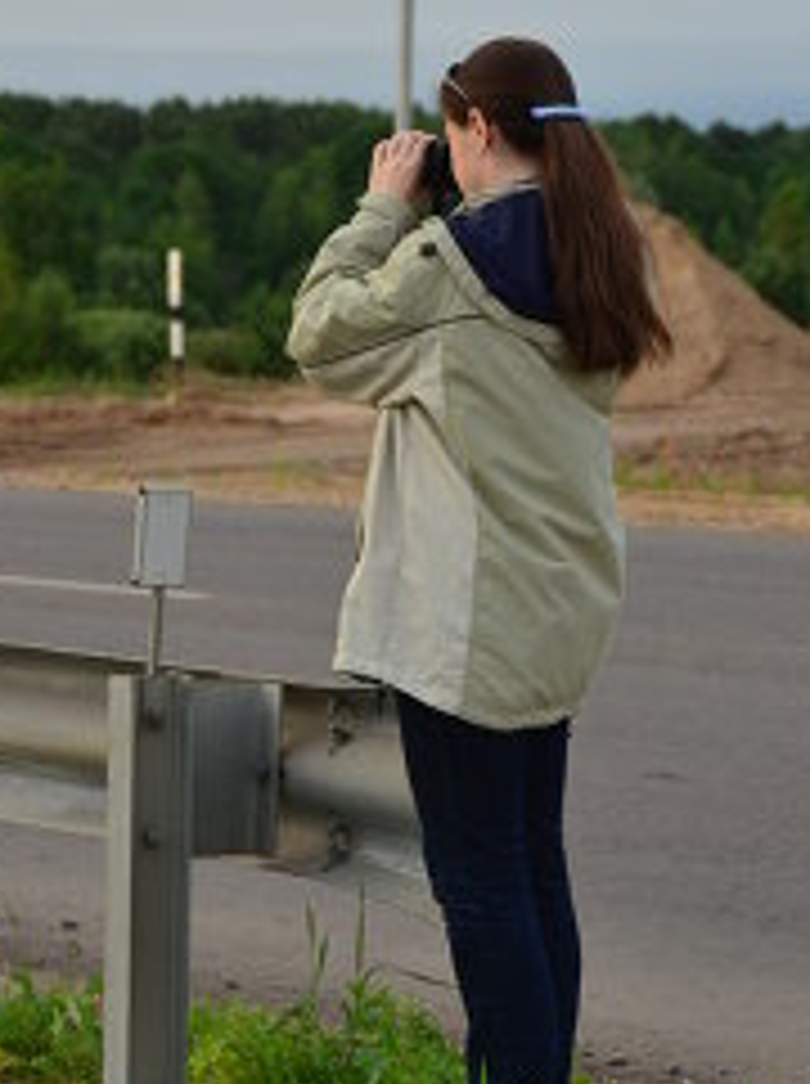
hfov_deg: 9.0
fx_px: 5130
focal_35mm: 164
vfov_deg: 12.1
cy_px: 508
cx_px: 371
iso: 400
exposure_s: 1/500
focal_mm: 70
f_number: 5.6
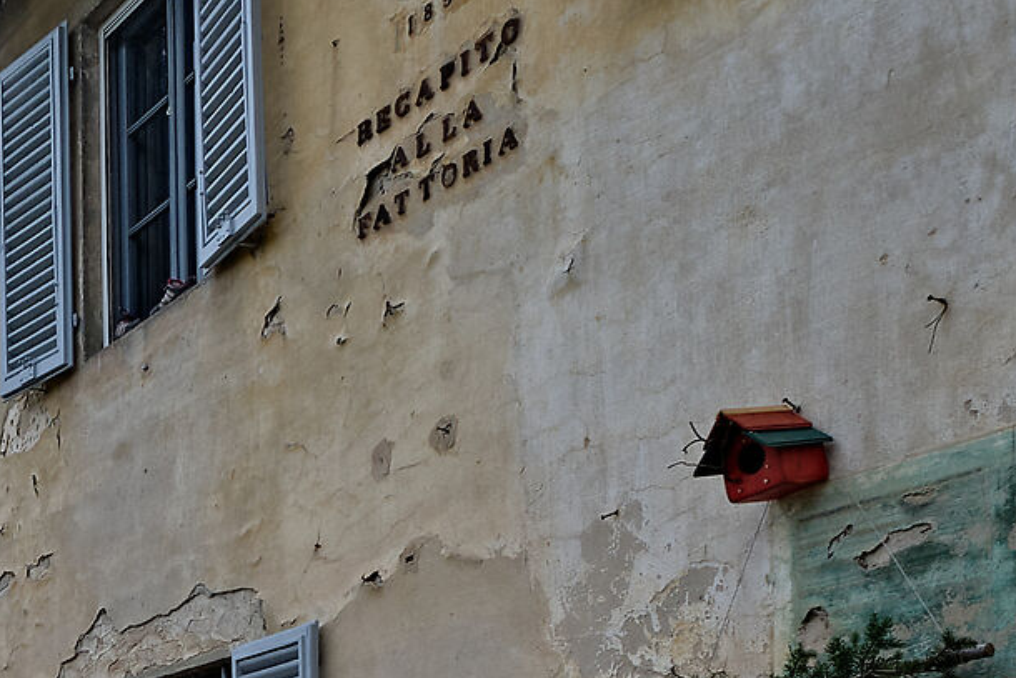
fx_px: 1665
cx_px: -391
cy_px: 973
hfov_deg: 27.0
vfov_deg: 20.2
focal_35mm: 59
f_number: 14
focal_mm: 10
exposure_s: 1/10
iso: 200
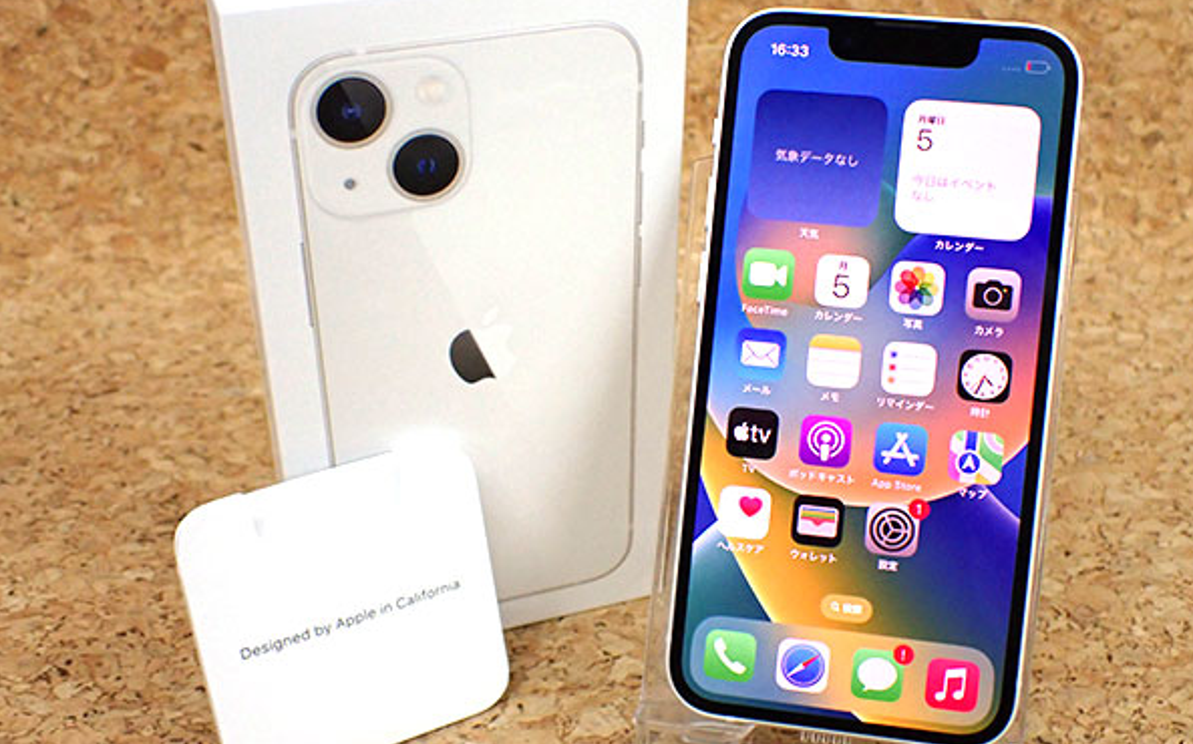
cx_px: 602
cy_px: 346
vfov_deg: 29.2
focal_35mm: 44
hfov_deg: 45.3
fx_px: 1430
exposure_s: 1/160
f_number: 2.8
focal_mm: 7.31
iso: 500
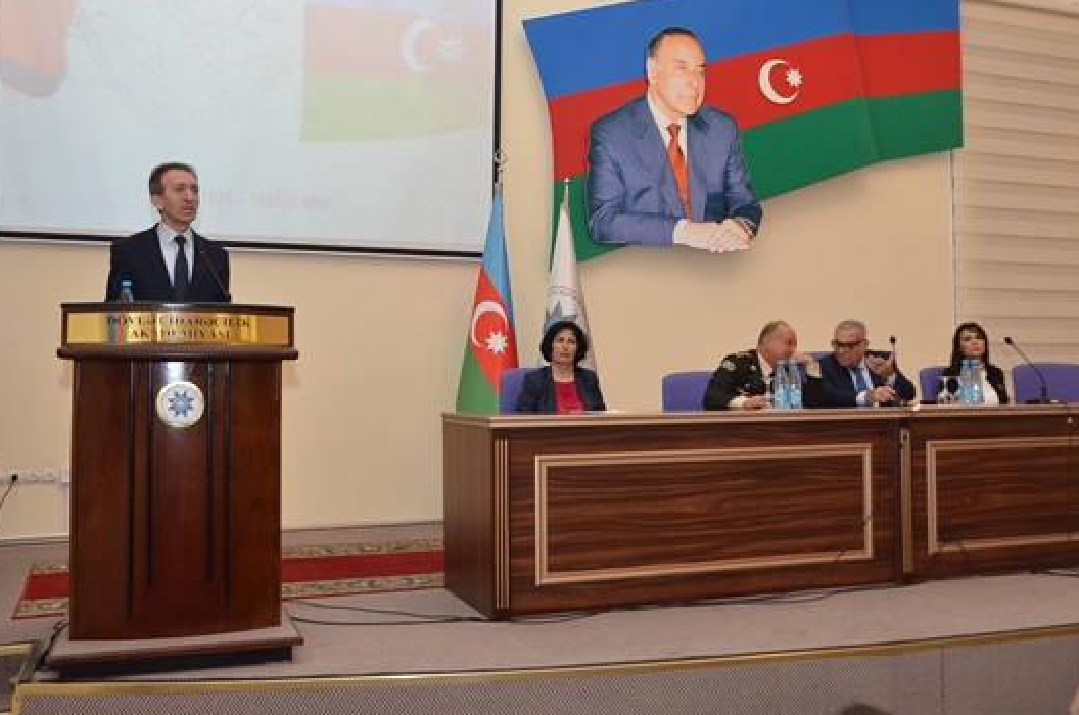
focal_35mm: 40
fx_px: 1197
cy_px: 294
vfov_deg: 33.2
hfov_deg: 48.5
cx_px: 593
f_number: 6.3
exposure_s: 1/160
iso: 2200
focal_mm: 22
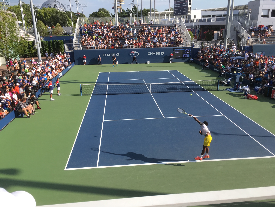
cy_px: 104
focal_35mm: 29
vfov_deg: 48.2
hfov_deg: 61.7
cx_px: 138
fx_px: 230
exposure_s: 1/962
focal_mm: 4.15
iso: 25
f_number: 2.2
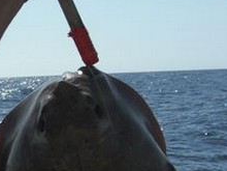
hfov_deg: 17.4
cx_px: -29
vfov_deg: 13.6
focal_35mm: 109
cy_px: 119
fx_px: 715
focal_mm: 7.9
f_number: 8
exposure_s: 1/320
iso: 80
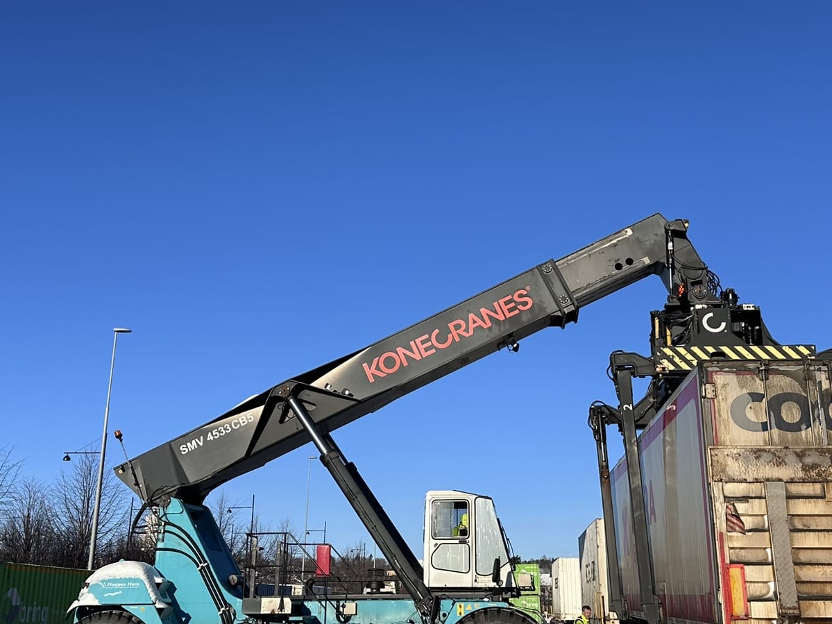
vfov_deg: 35.1
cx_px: 450
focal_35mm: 41
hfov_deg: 45.7
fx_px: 985
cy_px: 290
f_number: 1.78
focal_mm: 6.86
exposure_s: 1/5263
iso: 80
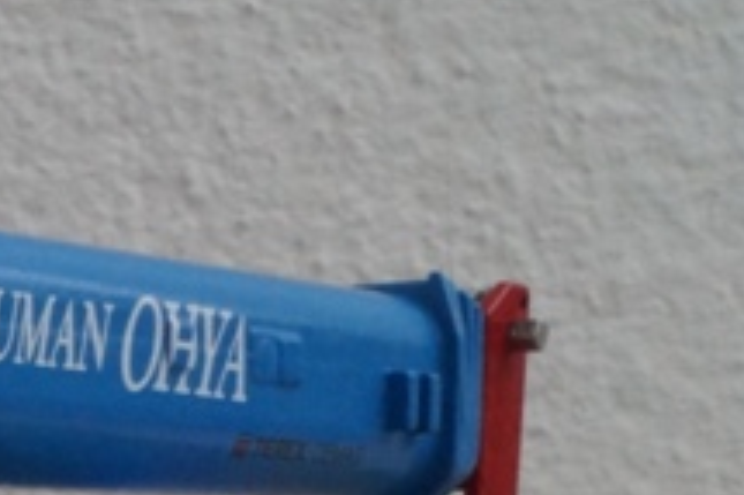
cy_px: 1000
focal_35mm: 161
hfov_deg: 11.3
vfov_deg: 8.1
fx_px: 3325
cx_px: -820
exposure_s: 1/60
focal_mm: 20
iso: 1250
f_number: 20
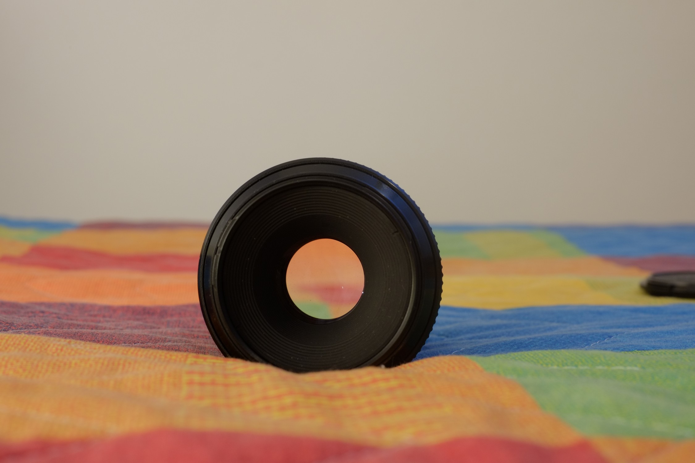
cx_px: 348
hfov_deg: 37.5
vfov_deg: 25.5
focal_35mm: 53
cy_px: 232
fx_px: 1023
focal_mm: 35
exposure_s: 1/1.7
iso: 400
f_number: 8
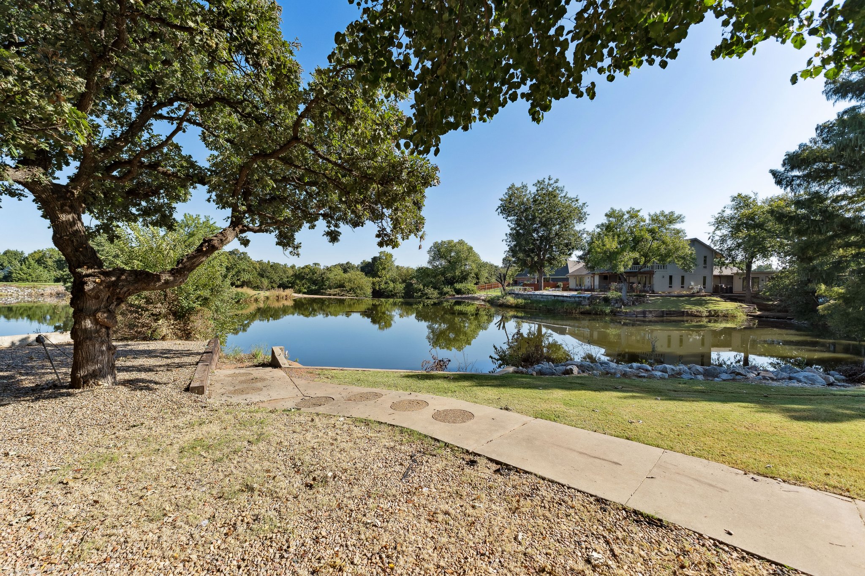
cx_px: 432
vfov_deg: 77.3
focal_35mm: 15
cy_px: 288
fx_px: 360
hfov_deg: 100.4
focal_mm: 10
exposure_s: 1/1600
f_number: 2.8
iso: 100
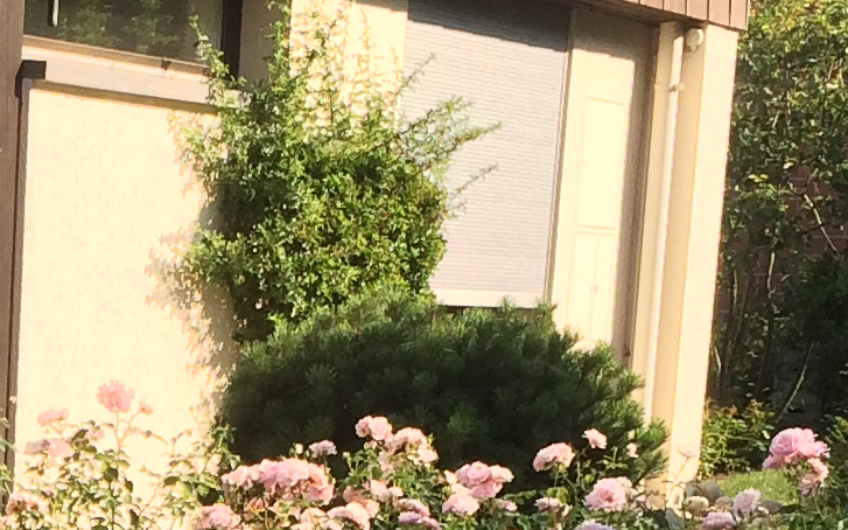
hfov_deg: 14.6
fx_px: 3189
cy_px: 1039
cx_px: -217
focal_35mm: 138
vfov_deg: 9.0
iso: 32
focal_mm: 4.15
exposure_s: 1/820
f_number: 2.2
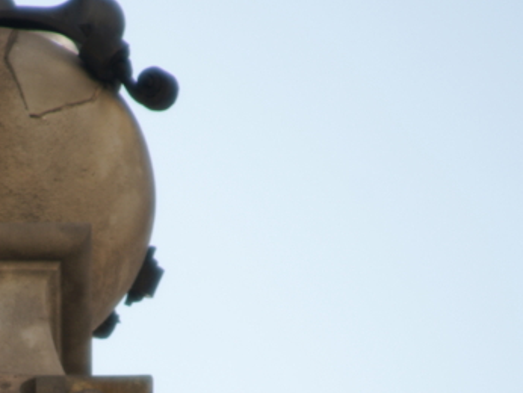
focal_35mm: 1000
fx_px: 15119
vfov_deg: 1.5
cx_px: 8
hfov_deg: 2.0
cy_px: 383
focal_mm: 300
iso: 100
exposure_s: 1/320
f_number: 6.3
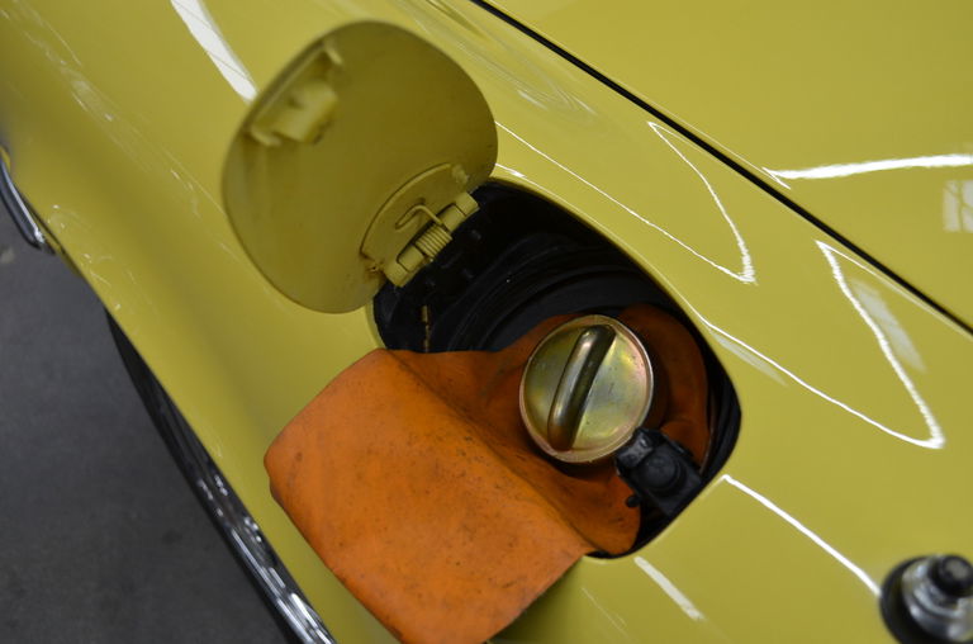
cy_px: 322
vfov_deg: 34.0
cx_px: 486
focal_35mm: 39
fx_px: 1051
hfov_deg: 49.7
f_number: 4.5
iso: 400
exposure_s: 1/80
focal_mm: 26
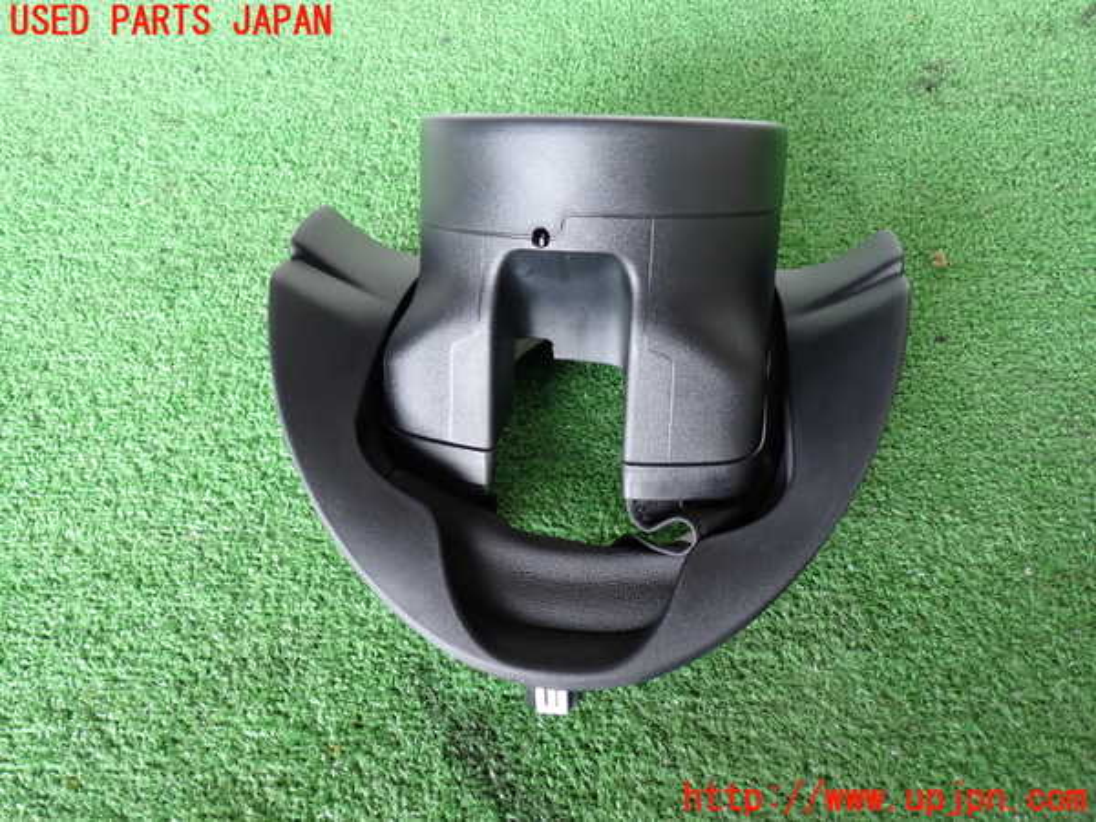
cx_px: 548
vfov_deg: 46.8
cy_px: 411
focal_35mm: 30
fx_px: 950
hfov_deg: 60.0
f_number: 2.3
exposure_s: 1/30
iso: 200
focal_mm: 5.4
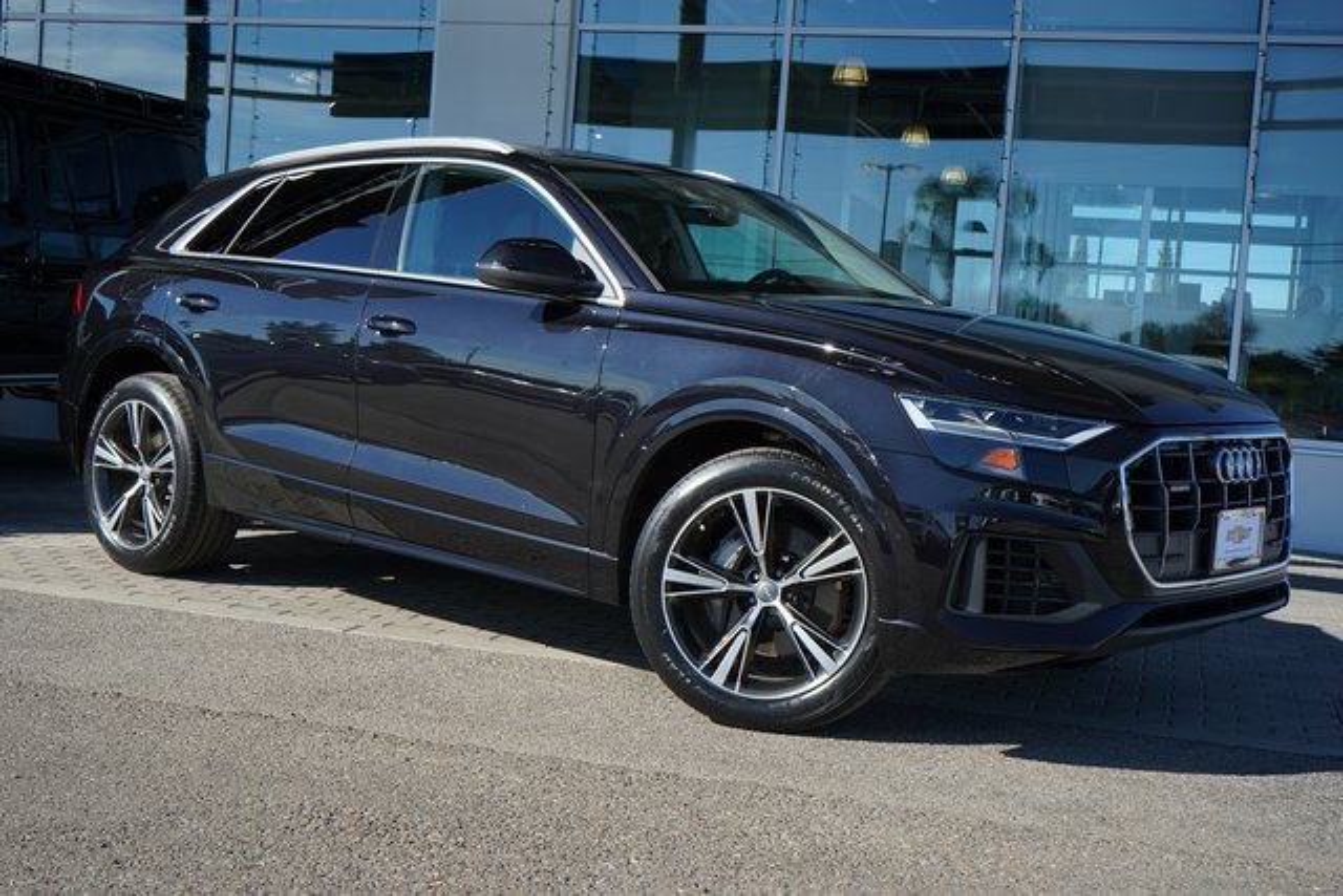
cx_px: 672
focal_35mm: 43
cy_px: 448
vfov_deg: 31.2
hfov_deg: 45.4
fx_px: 1604
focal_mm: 43
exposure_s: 1/1600
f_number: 8
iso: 800
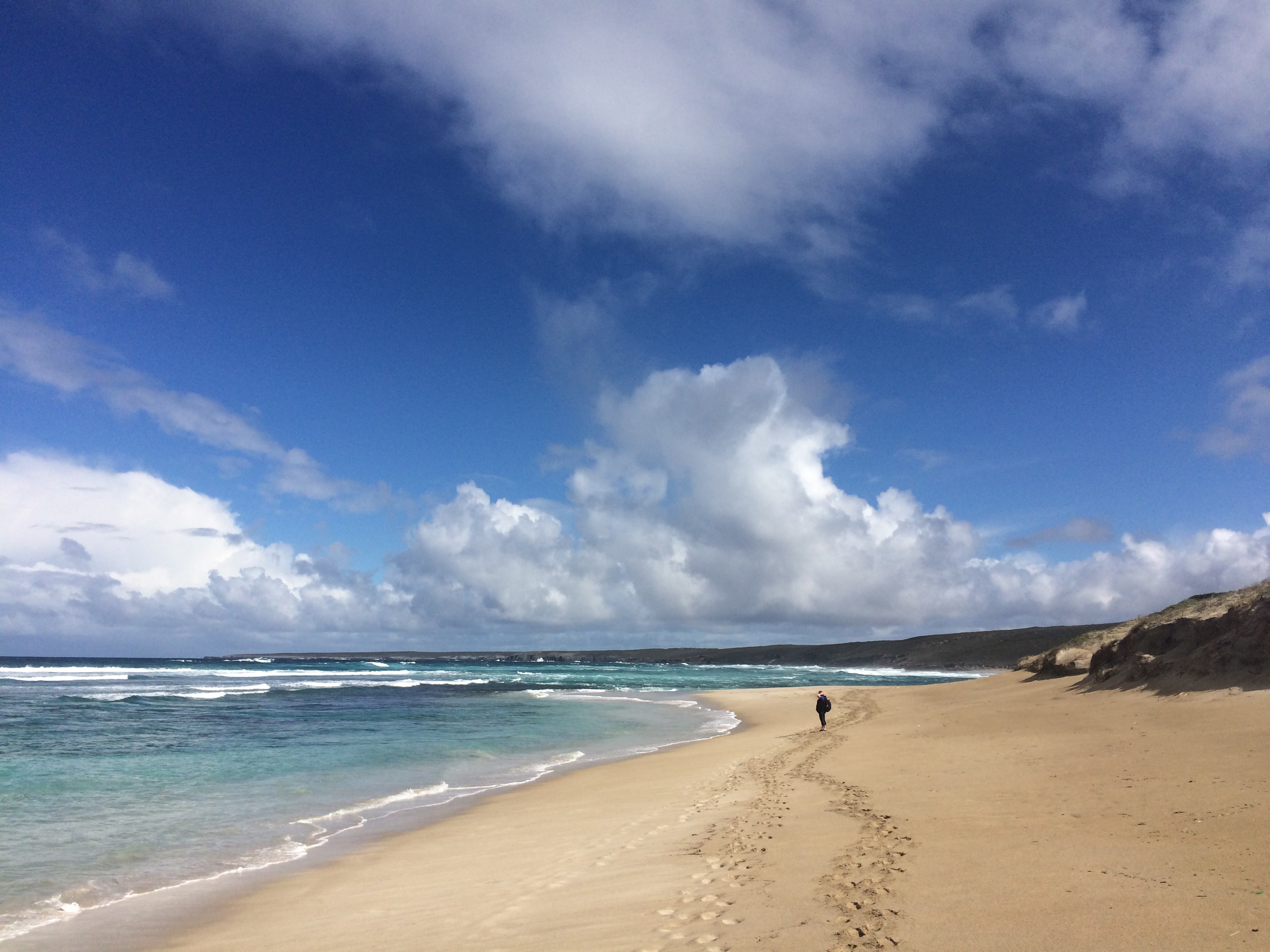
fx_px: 1064
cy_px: 476
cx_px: 635
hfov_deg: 61.7
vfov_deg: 48.2
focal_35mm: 29
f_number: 2.2
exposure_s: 1/4566
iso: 32
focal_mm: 4.15
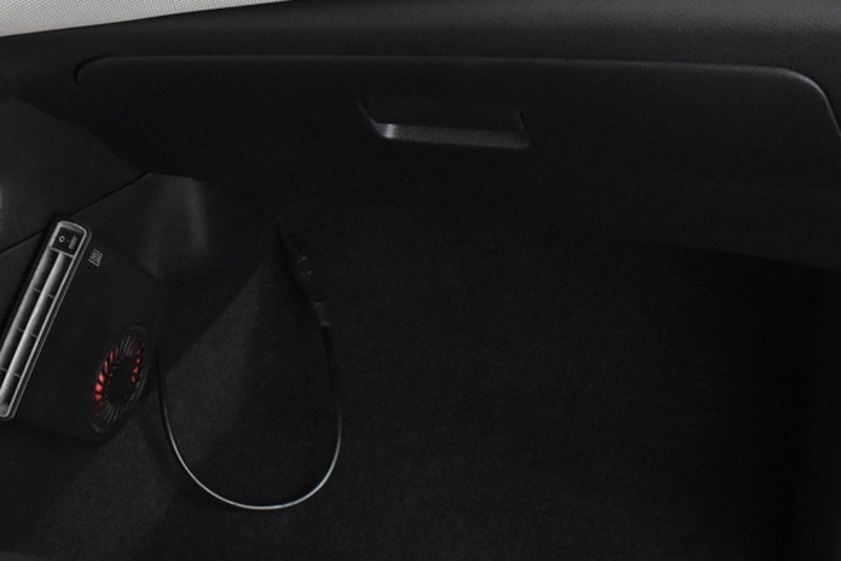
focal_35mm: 74
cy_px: 236
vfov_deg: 18.4
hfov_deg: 25.9
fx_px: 1729
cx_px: -9
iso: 3200
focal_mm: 18
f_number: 3.5
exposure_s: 1/30
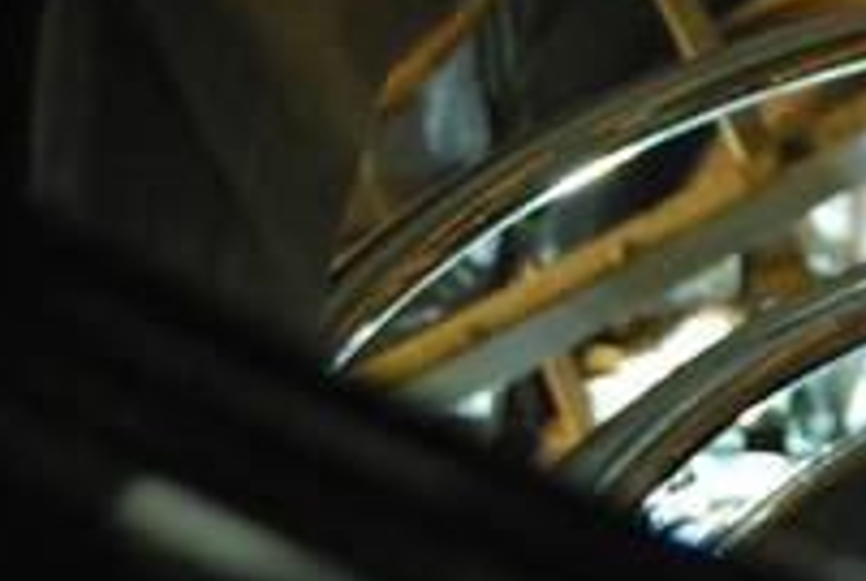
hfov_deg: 11.9
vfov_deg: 8.3
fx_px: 3899
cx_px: 1413
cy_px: -357
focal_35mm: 162
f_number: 4.2
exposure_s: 1/10
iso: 1600
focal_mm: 31
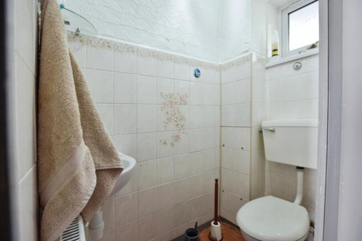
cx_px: 181
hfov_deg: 100.4
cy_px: 120
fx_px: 151
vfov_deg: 77.4
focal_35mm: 15
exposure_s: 1/60
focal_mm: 10
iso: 400
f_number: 4
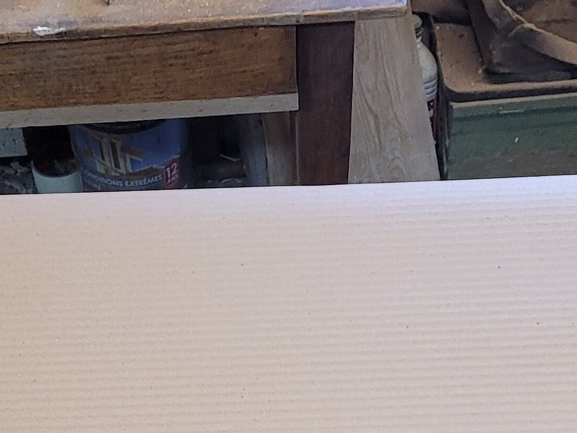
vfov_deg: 14.0
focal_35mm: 96
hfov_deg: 20.4
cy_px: 728
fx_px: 1600
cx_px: 323
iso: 160
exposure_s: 1/100
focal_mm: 5.4
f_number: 1.8
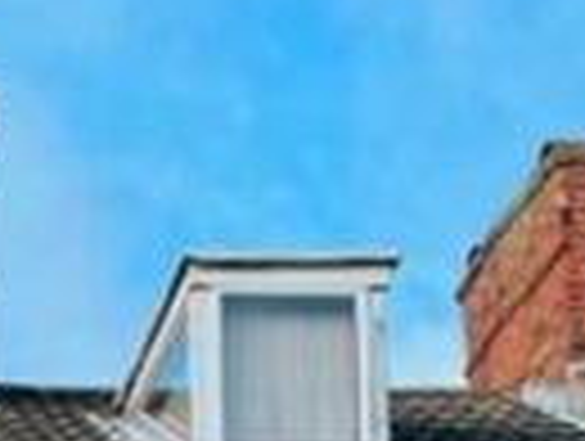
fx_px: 2370
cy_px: 1127
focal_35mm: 140
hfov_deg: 13.5
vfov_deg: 9.3
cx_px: -216
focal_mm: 4.2
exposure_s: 1/1366
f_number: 1.6
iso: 32
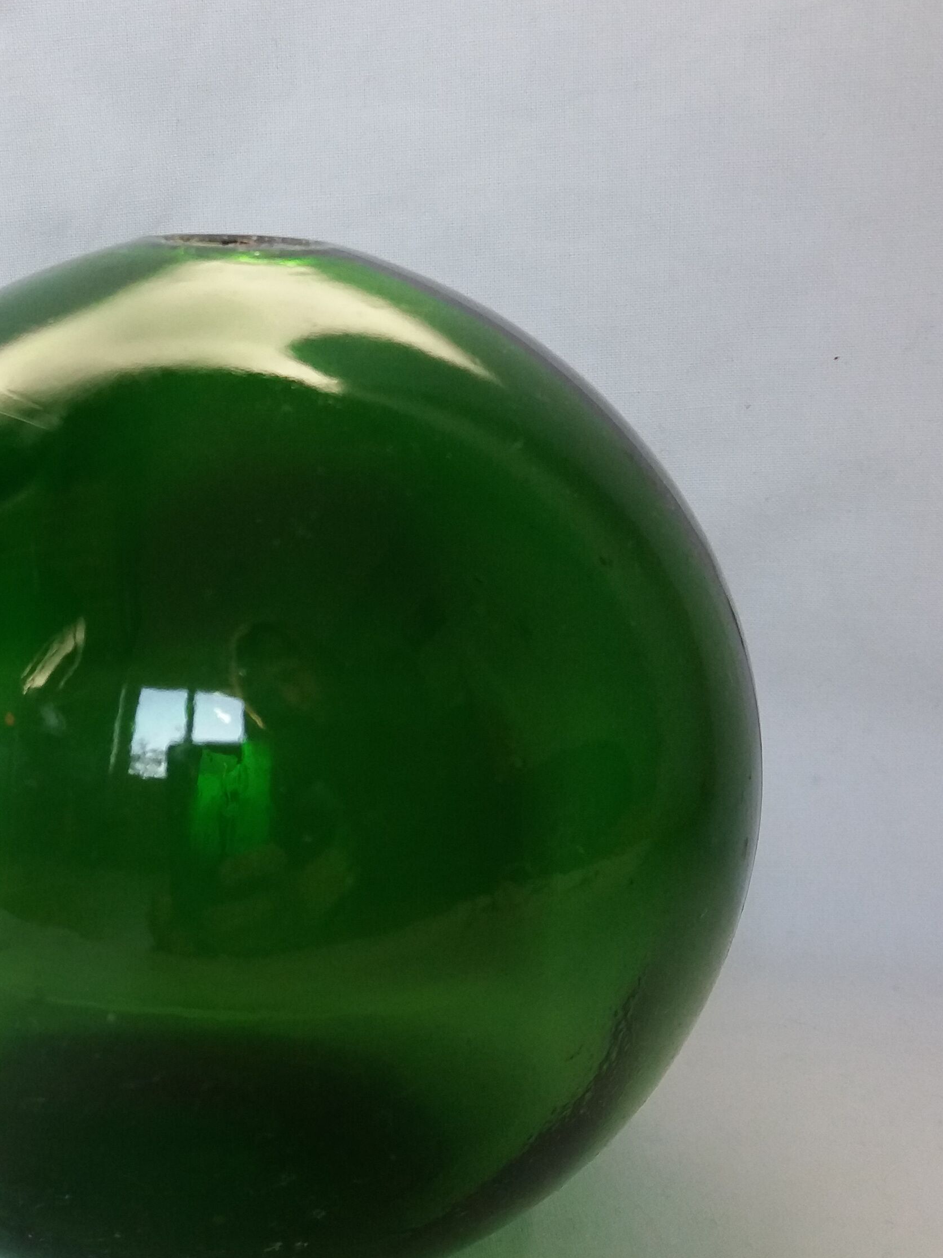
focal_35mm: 52
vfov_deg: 36.7
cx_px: 132
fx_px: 1889
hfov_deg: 27.2
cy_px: 765
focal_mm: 3.7
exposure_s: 1/100
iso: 100
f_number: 1.9
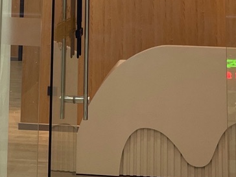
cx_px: 68
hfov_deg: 18.3
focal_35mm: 107
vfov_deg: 12.4
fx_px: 729
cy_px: -167
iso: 80
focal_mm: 5.1
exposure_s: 1/100
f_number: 1.6
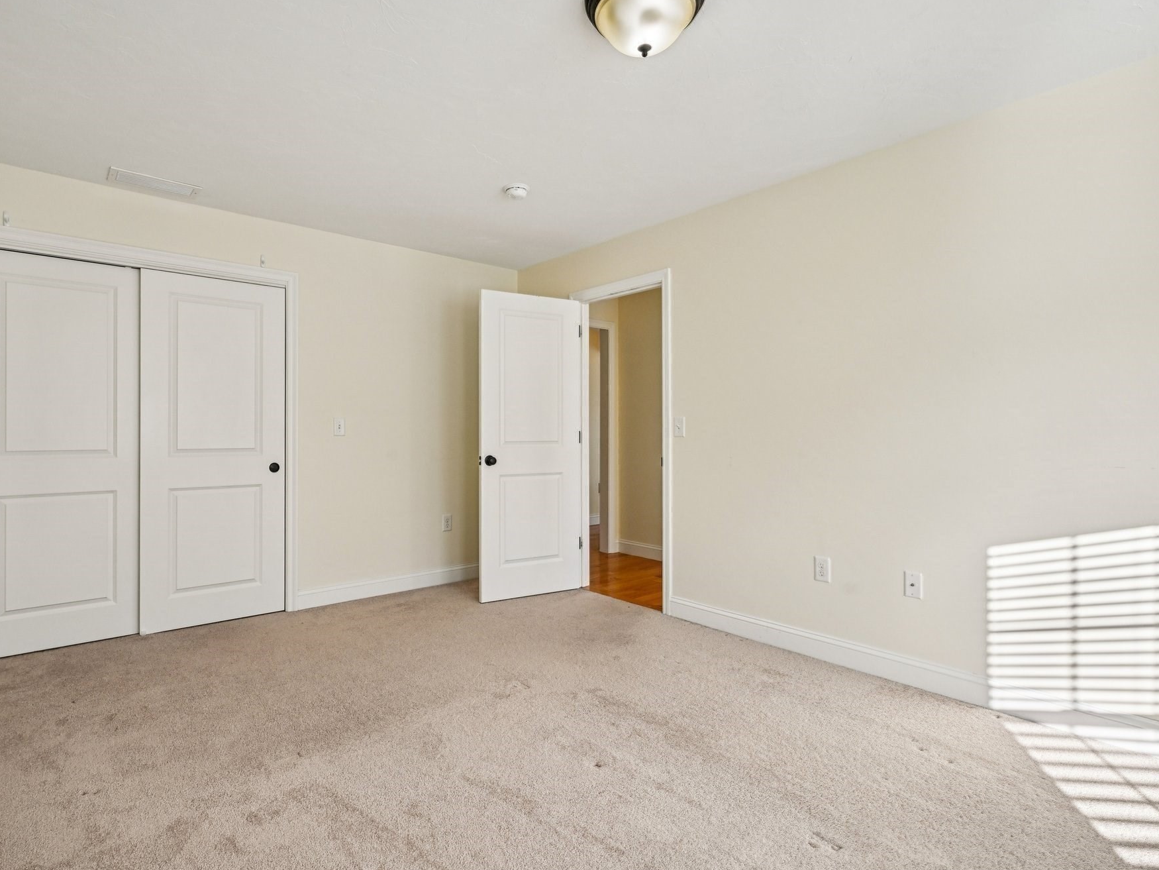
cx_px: 537
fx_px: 603
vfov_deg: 71.6
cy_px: 434
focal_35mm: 18
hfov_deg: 87.6
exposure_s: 1/250
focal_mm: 16
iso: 400
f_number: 8
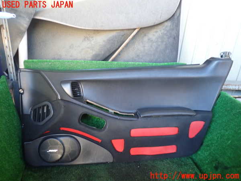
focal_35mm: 30
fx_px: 209
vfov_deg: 46.8
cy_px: 90
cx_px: 120
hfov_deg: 60.0
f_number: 2.3
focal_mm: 5.4
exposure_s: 1/30
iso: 200
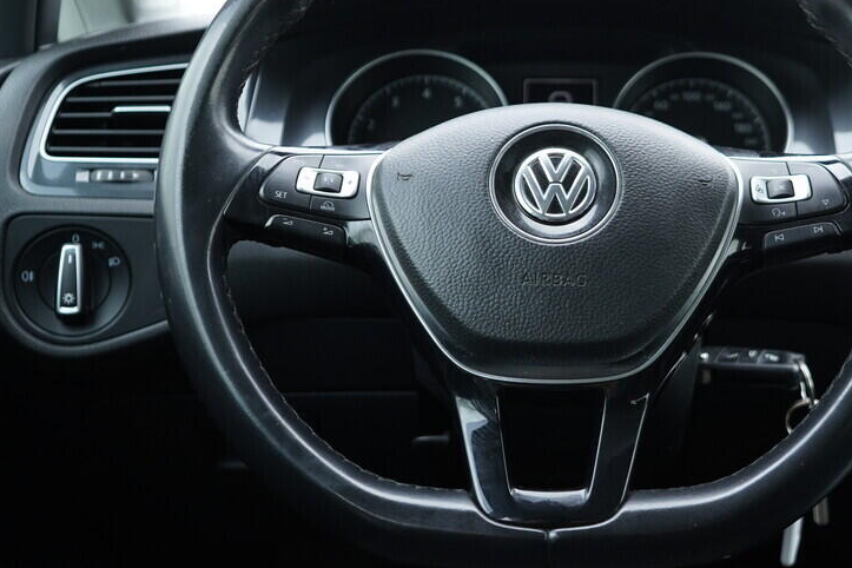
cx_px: 599
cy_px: 246
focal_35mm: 51
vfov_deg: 26.5
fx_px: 1207
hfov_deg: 38.2
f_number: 2.8
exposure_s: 1/40
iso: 320
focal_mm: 24
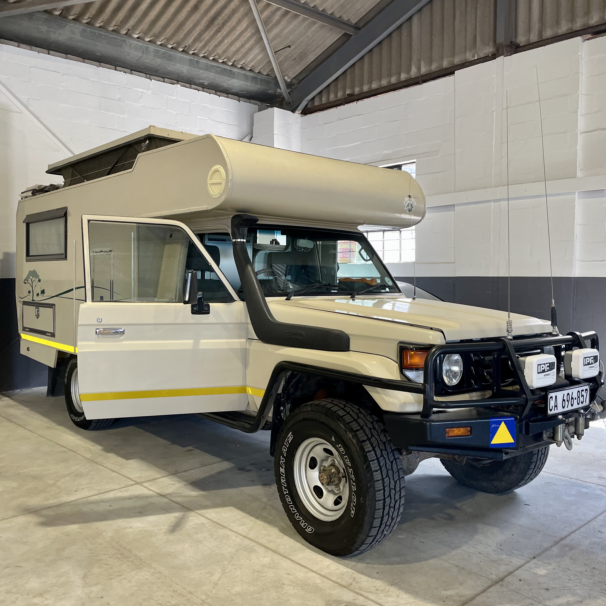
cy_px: 304
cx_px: 283
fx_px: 614
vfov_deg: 52.5
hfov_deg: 52.5
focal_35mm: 31
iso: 100
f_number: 1.6
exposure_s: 1/100
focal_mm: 4.2
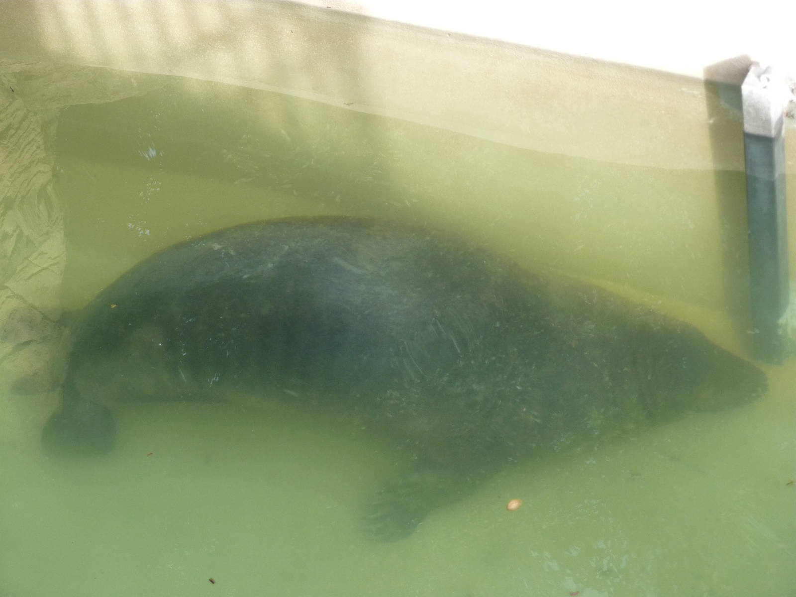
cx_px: 398
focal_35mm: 90
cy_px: 298
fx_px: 2070
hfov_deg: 21.8
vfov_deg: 16.4
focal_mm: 14.7
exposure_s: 1/125
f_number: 4.3
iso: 250
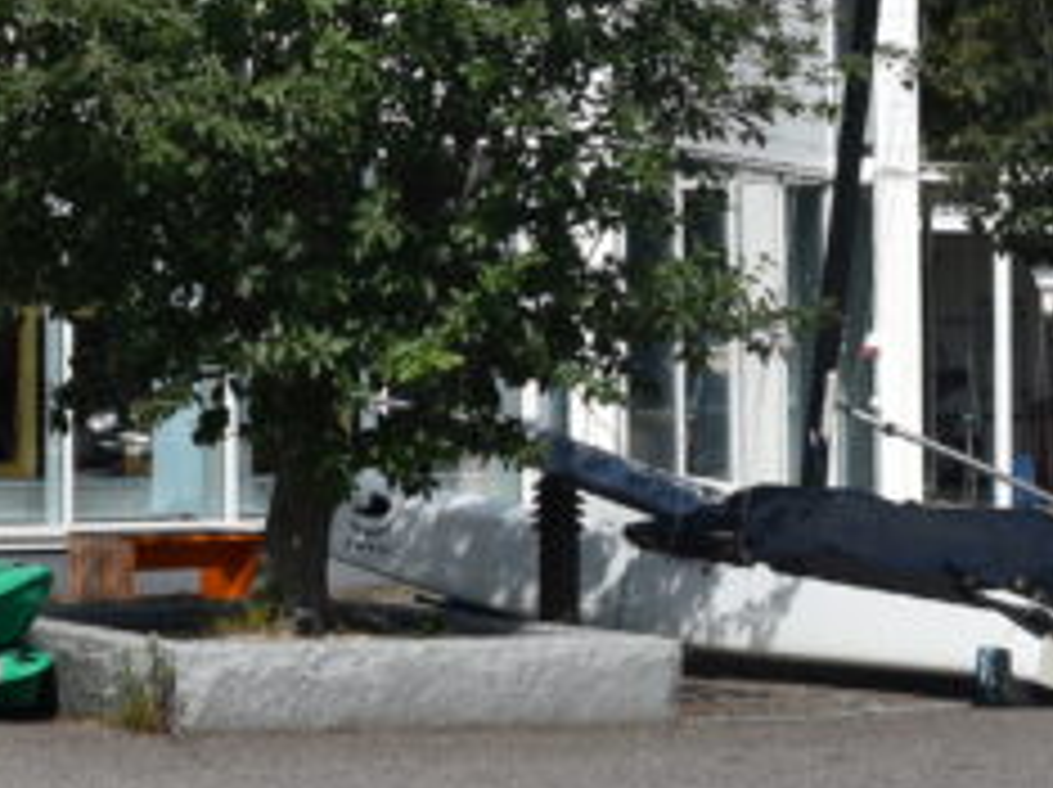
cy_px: -173
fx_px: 5379
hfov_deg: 11.1
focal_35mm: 177
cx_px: 50
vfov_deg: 8.3
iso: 100
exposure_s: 1/320
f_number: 9
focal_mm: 28
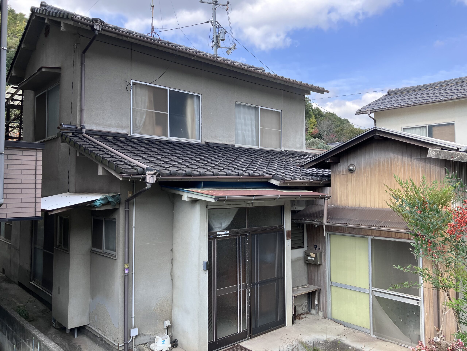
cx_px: 234
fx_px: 378
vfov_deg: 49.7
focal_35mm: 28
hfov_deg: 63.4
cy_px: 176
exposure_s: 1/403
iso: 32
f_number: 1.8
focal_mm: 3.99
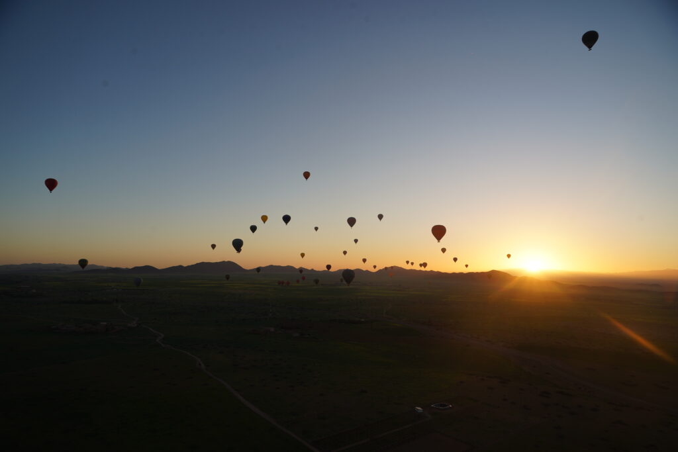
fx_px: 452
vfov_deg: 53.1
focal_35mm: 24
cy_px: 226
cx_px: 339
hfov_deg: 73.7
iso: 125
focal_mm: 24
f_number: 9
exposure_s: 1/160
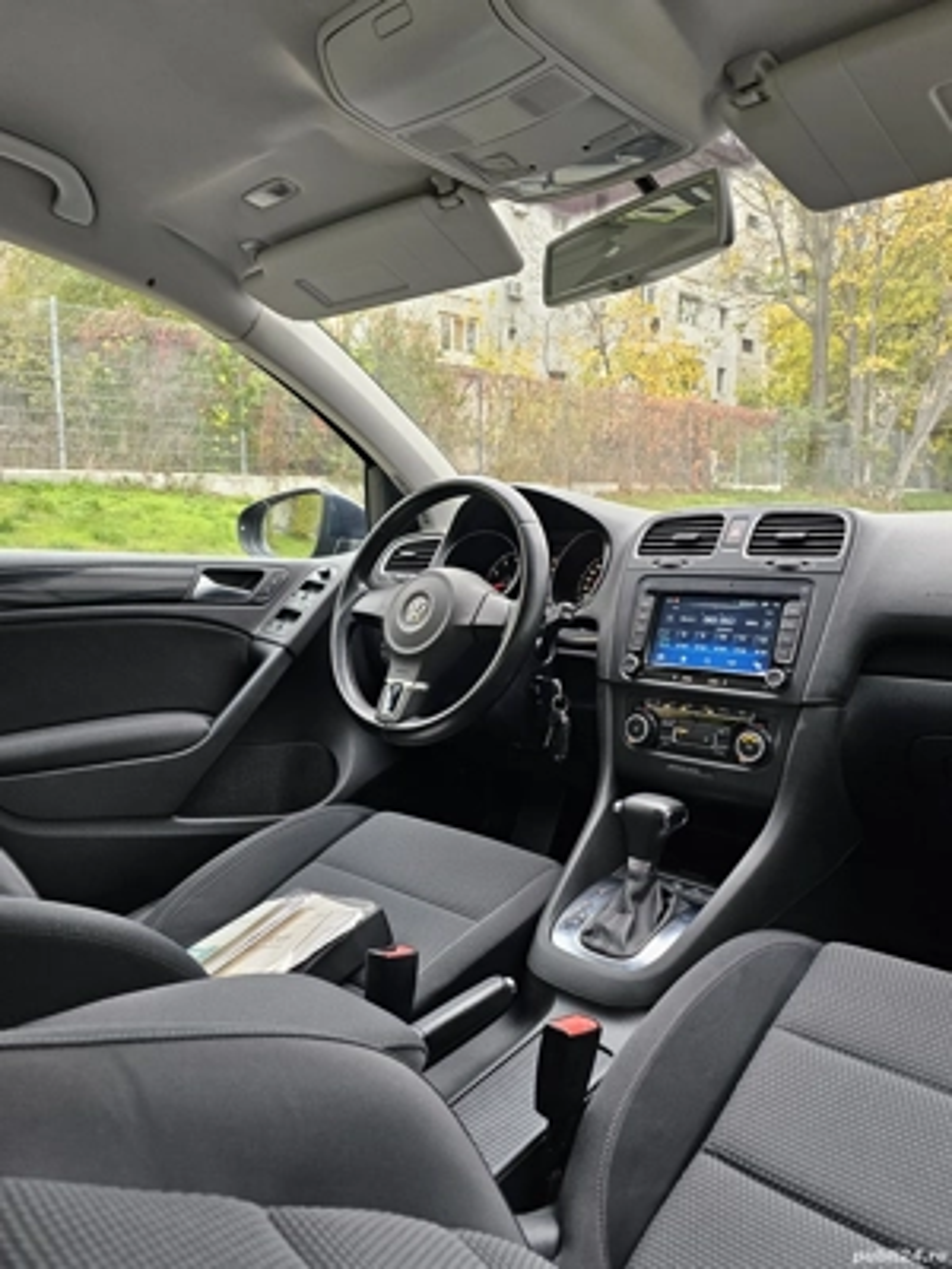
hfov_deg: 58.9
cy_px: 634
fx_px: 843
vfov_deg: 73.9
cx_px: 476
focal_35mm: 23
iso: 125
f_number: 1.7
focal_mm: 6.3
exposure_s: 1/101
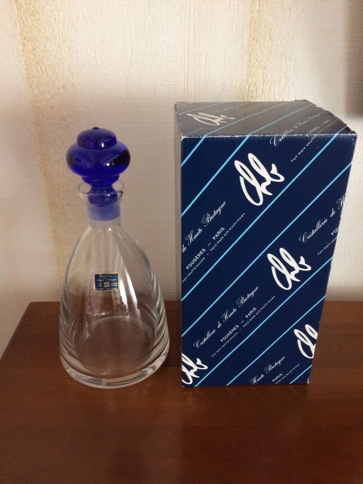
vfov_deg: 61.7
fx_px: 405
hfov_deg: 48.2
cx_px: 182
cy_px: 242
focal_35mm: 29
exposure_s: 1/33
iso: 320
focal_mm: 4.15
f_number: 2.2
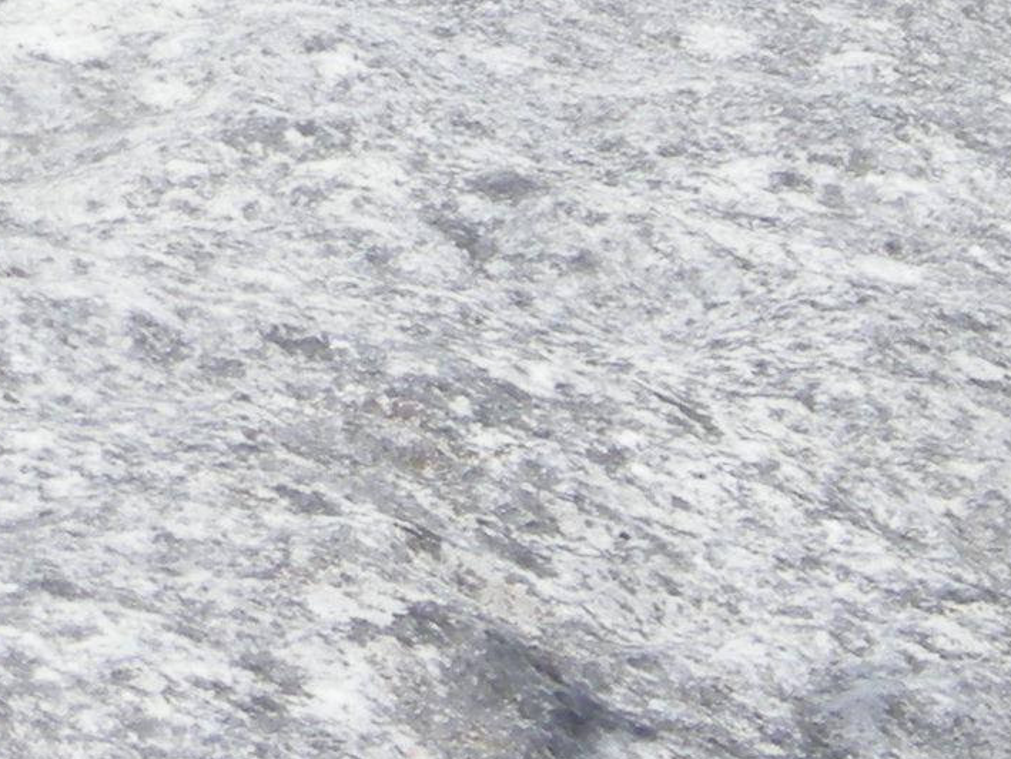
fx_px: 18286
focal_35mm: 626
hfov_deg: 3.1
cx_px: -1158
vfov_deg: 2.4
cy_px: -1273
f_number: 5.4
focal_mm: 23.7
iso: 64
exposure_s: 1/425
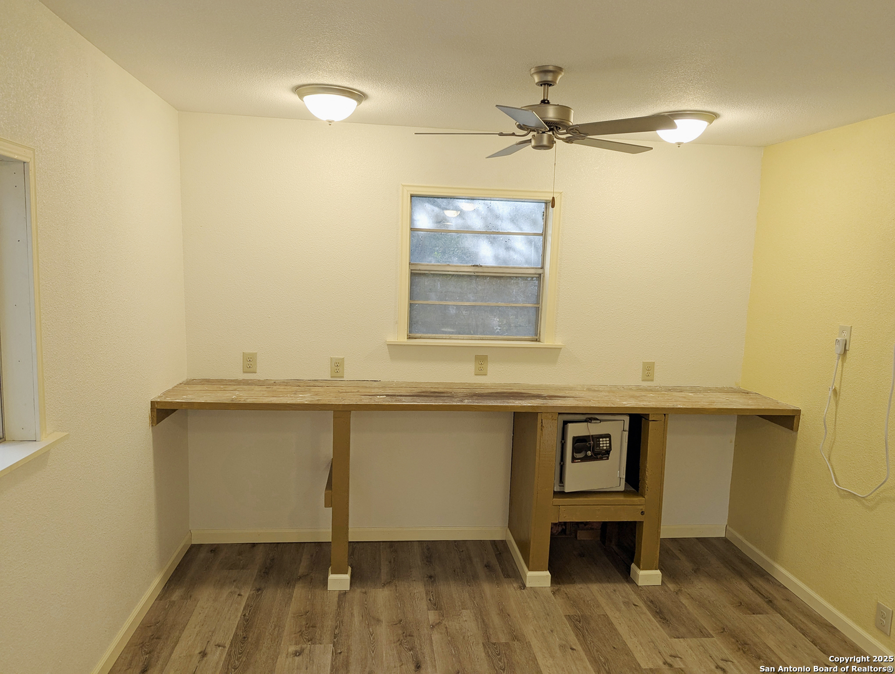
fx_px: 621
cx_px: 448
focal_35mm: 24
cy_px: 337
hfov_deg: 71.5
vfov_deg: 56.9
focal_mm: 6.81
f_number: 1.85
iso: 80
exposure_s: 1/120
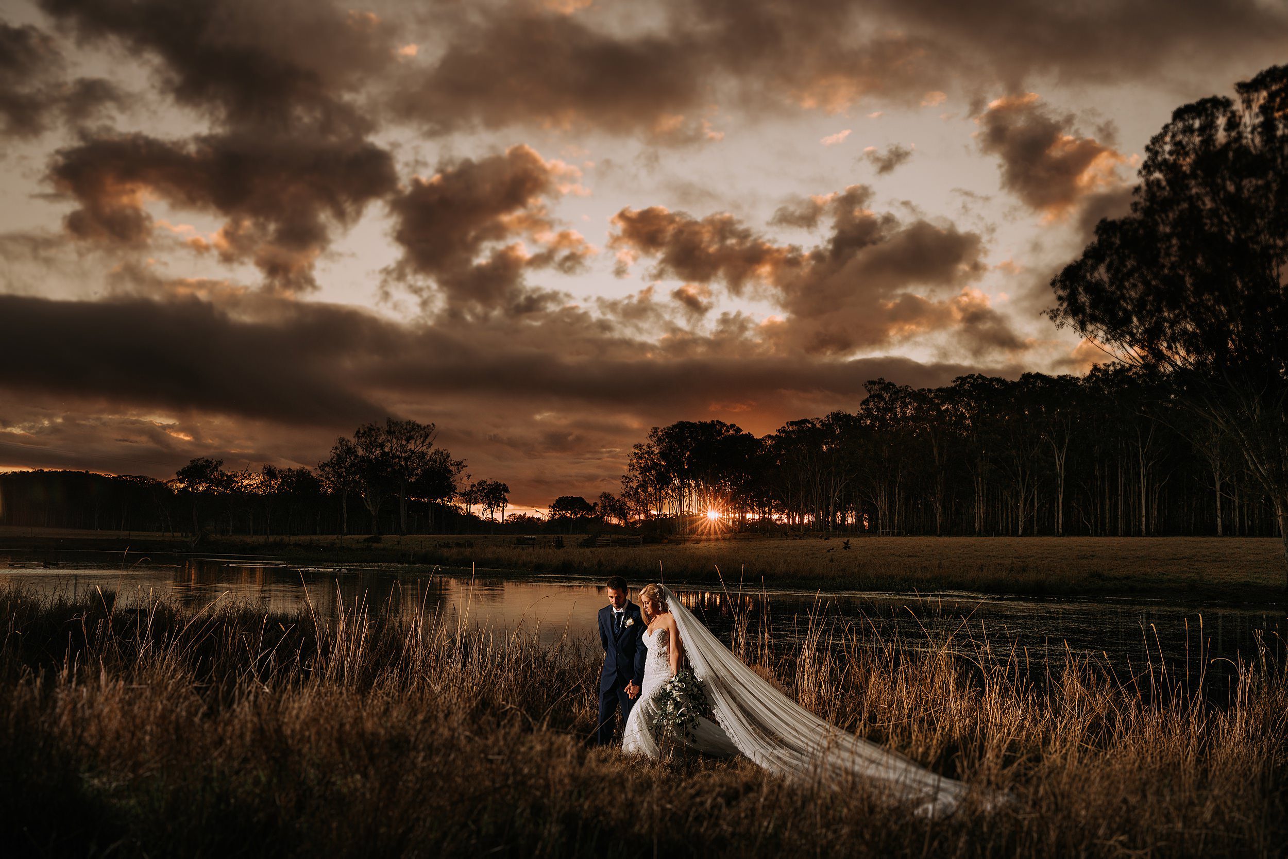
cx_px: 644
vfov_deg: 37.9
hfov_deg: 54.4
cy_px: 430
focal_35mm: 35
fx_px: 1252
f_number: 9
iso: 250
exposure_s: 1/200
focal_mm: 35
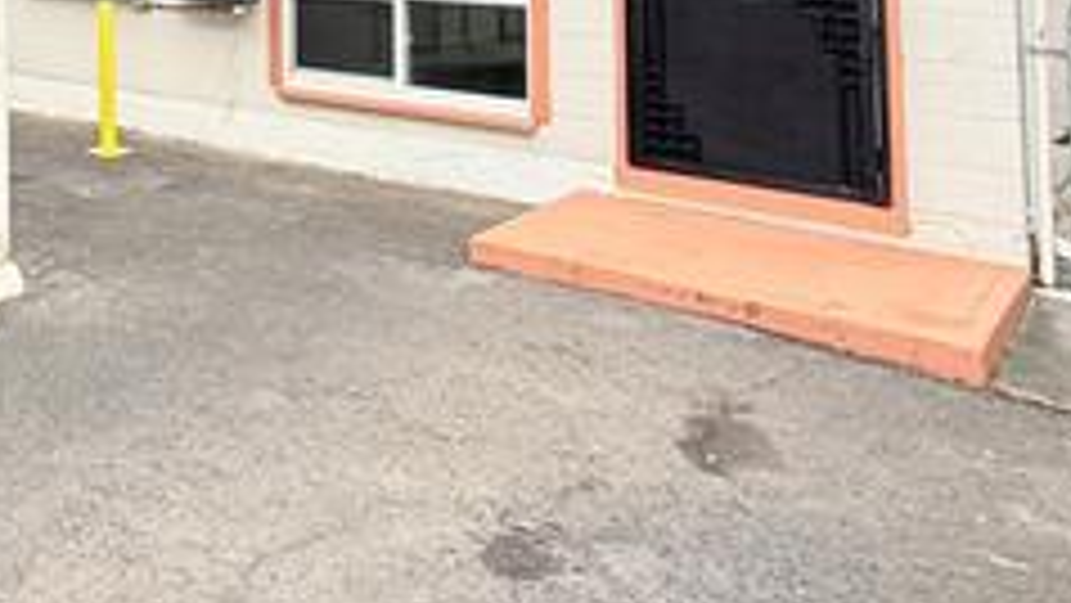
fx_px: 1165
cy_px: -162
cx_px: -54
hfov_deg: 41.4
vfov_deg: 25.4
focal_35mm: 41
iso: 64
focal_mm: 2.22
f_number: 2.2
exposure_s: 1/390
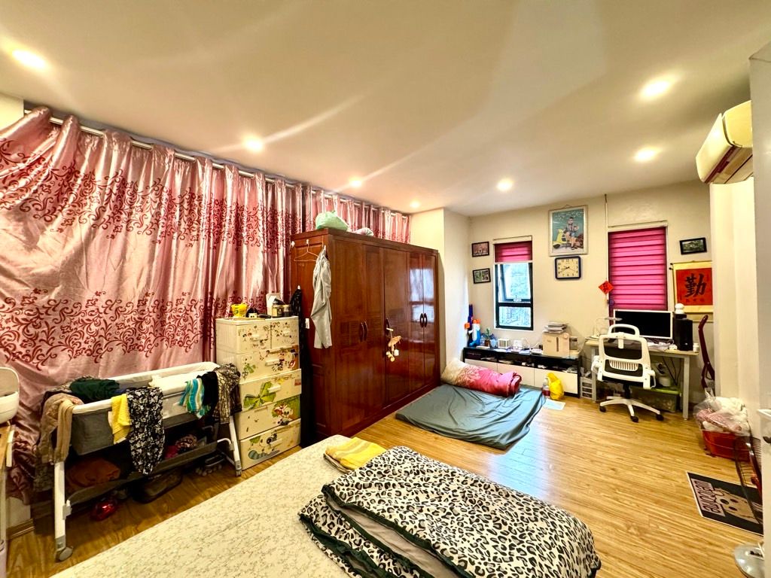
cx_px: 386
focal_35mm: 14
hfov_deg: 102.1
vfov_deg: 85.7
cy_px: 289
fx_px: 312
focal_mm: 2.22
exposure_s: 1/50
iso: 320
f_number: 2.2
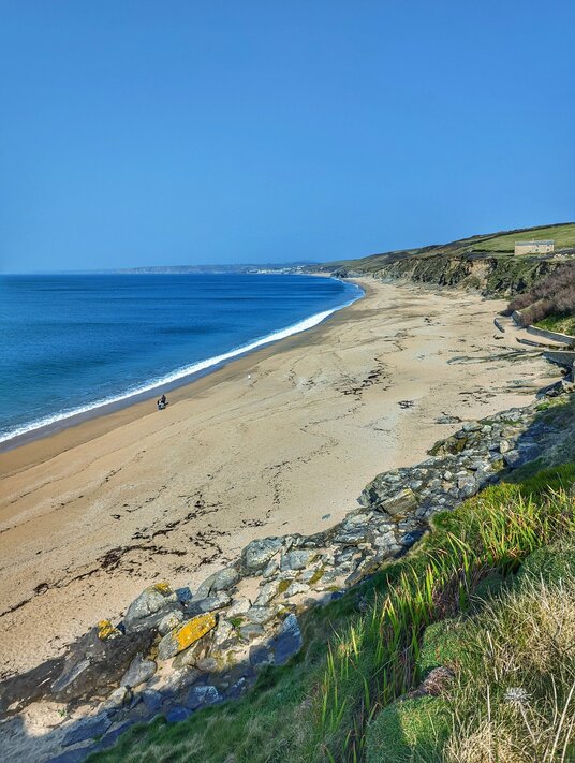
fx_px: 530
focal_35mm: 24
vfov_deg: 71.5
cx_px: 288
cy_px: 382
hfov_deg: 57.0
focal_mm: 6.81
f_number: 1.85
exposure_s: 1/1953
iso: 43
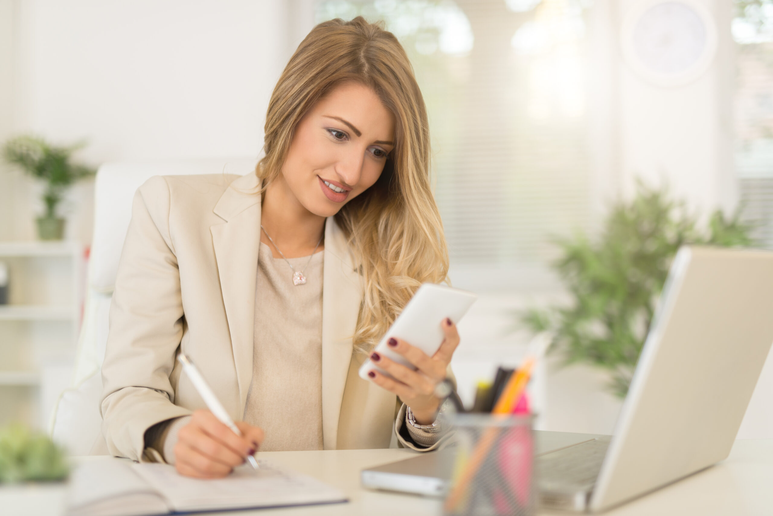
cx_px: 386
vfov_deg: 27.0
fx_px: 1074
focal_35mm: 50
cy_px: 258
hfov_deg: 39.6
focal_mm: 50
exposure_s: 1/80
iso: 250
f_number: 1.4
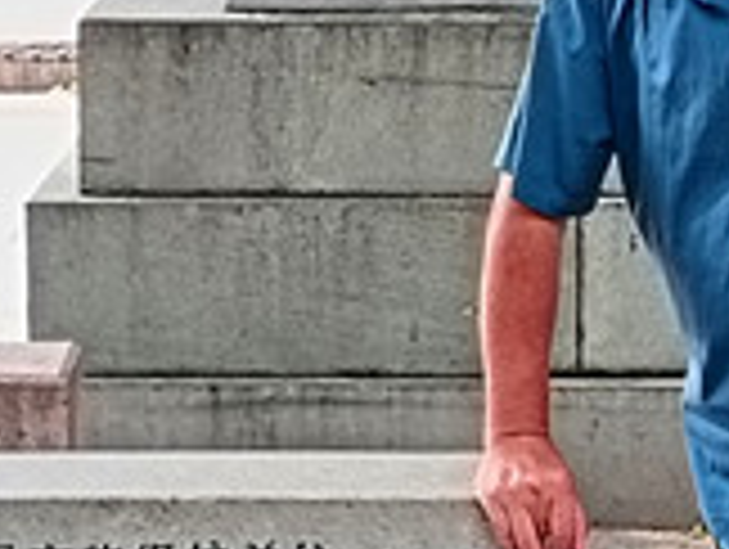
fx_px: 4155
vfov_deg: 7.6
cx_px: 513
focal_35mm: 197
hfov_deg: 10.0
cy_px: 128
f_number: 1.75
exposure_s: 1/100
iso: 157
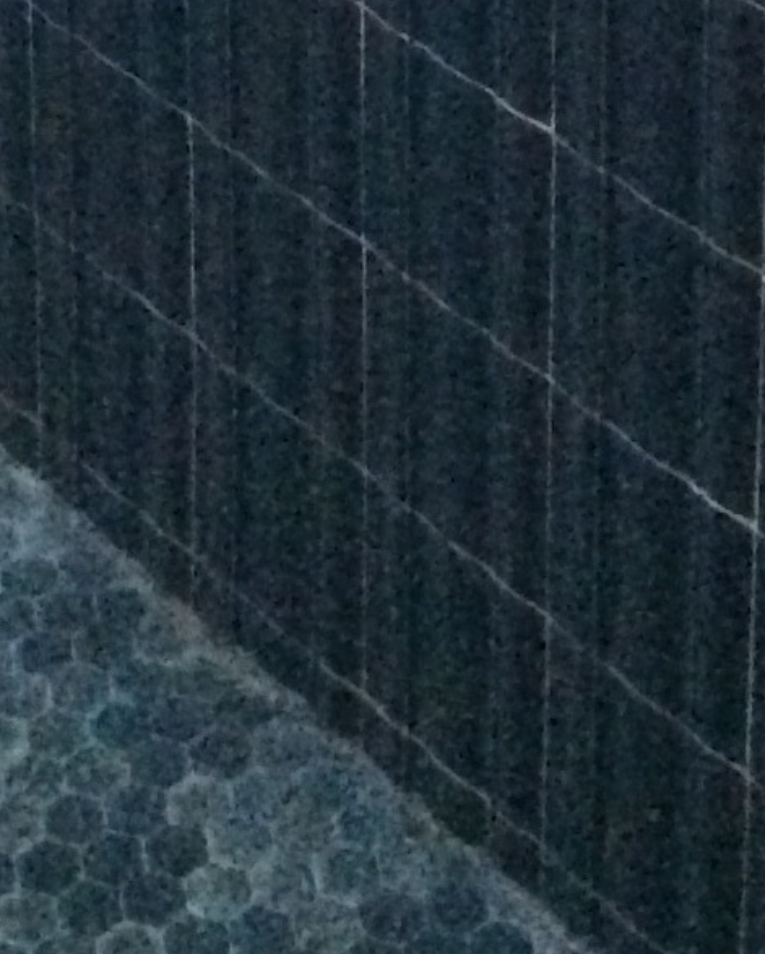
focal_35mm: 157
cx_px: 437
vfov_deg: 10.4
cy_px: -1449
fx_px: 4440
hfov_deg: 9.8
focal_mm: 4.15
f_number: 2.2
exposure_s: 1/17
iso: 500
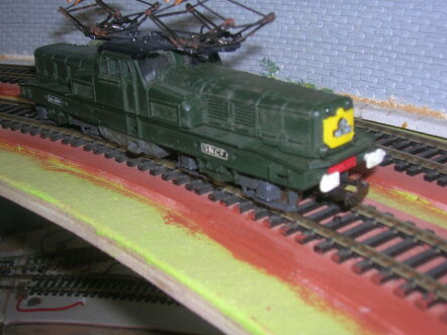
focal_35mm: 50
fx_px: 645
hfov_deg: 38.2
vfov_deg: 29.1
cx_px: 209
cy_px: 155
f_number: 3.2
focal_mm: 7.7
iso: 50
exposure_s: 1/60.1
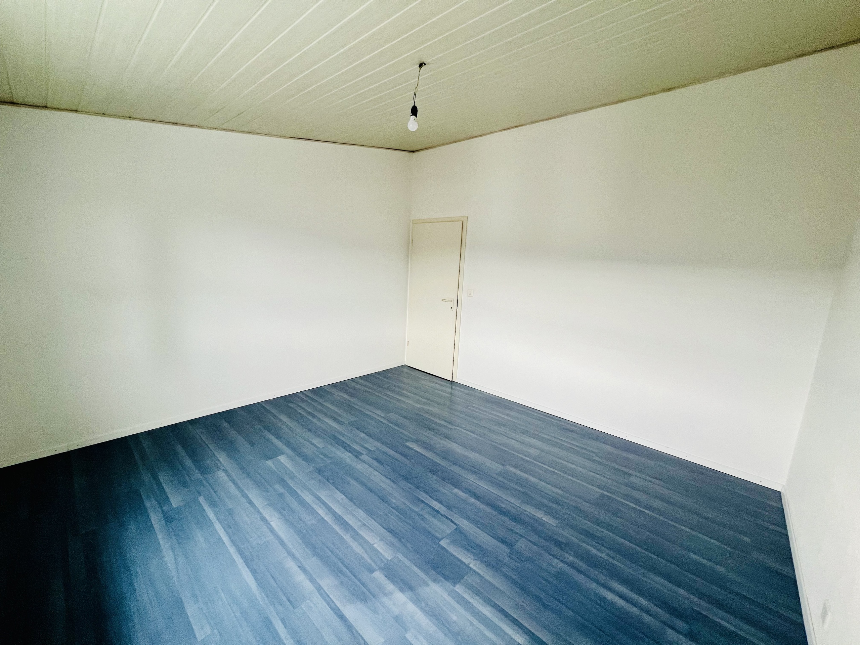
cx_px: 430
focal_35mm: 13
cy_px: 322
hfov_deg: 106.2
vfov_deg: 89.9
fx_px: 323
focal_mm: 1.57
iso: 125
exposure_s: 1/100
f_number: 1.8
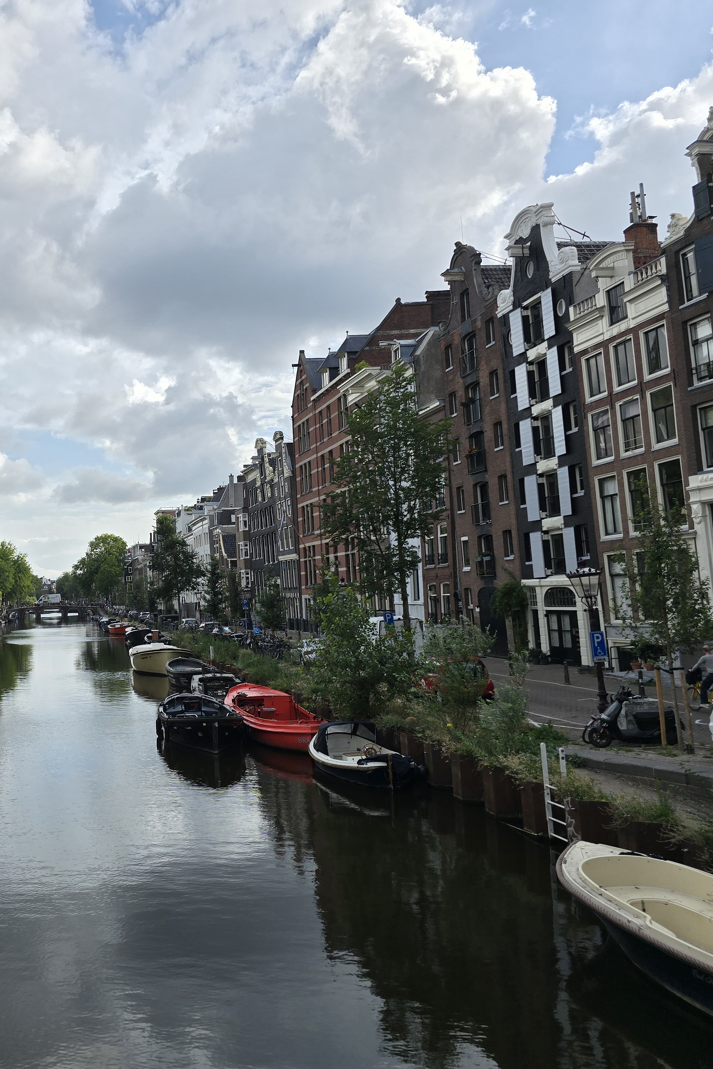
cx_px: 59
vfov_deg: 58.7
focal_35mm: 32
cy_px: 533
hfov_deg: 38.1
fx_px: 951
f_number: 1.7
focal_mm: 6.3
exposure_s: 1/548
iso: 12
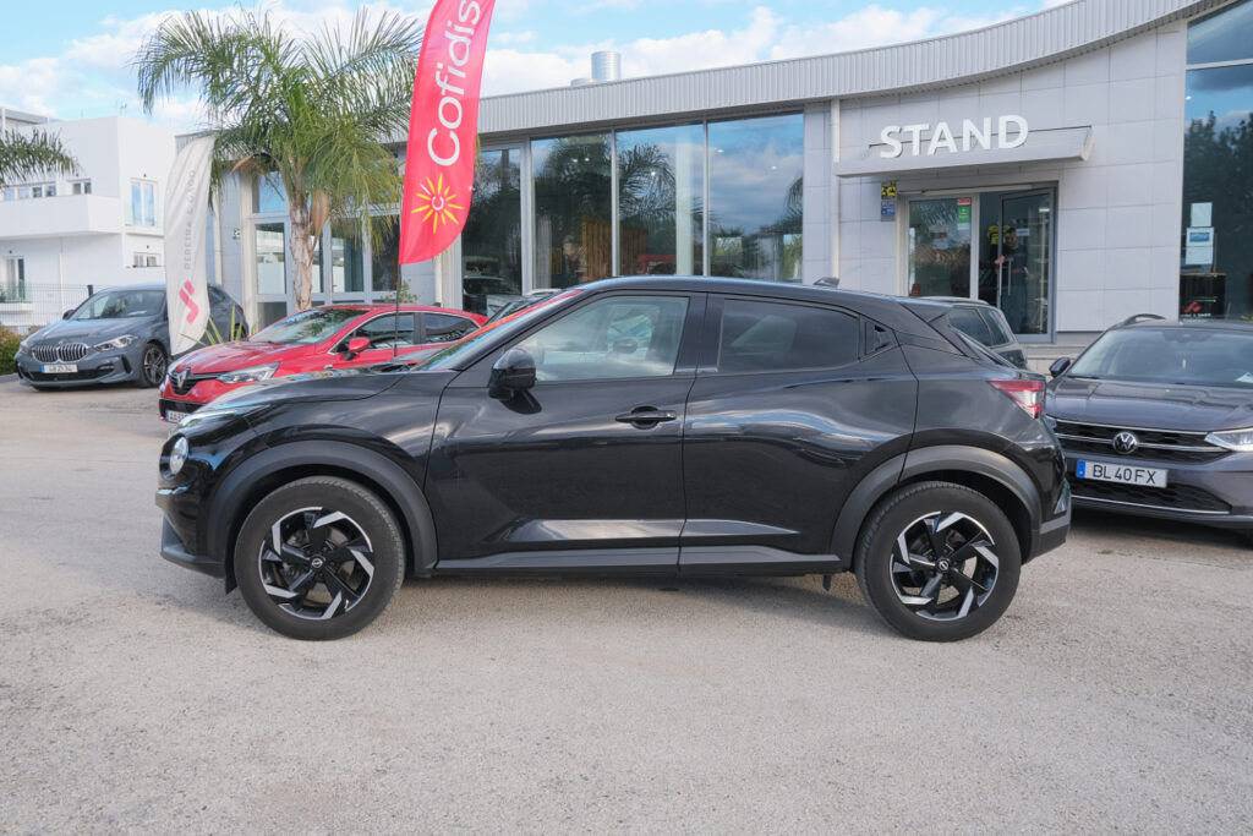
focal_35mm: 31
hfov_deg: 60.3
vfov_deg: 42.3
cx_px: 626
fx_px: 1079
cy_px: 418
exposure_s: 1/80
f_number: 9
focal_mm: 20.9
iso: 500
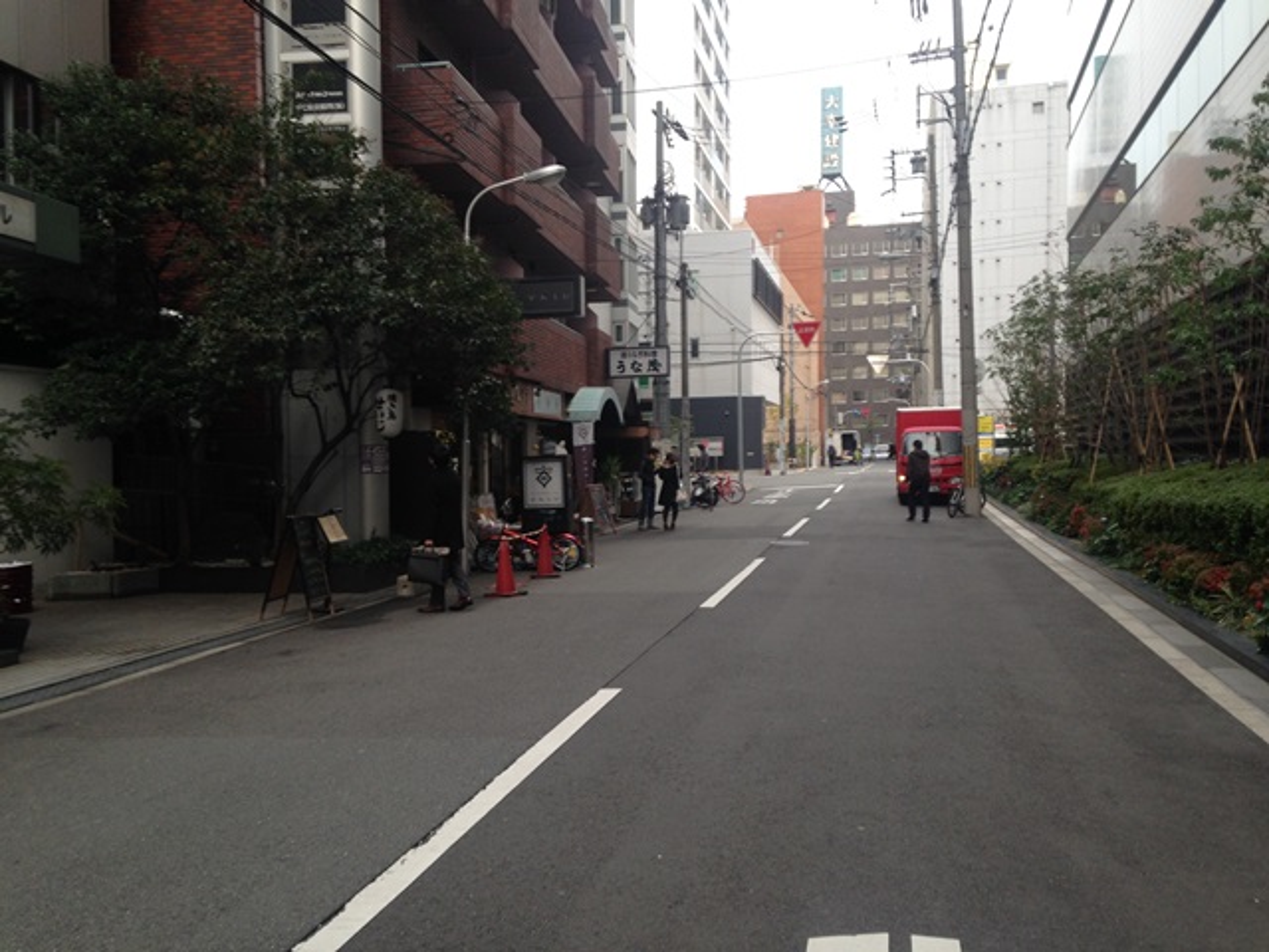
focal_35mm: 33
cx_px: 634
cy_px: 476
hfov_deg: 55.4
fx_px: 1210
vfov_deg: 42.9
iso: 50
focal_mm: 4.12
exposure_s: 1/120
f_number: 2.4
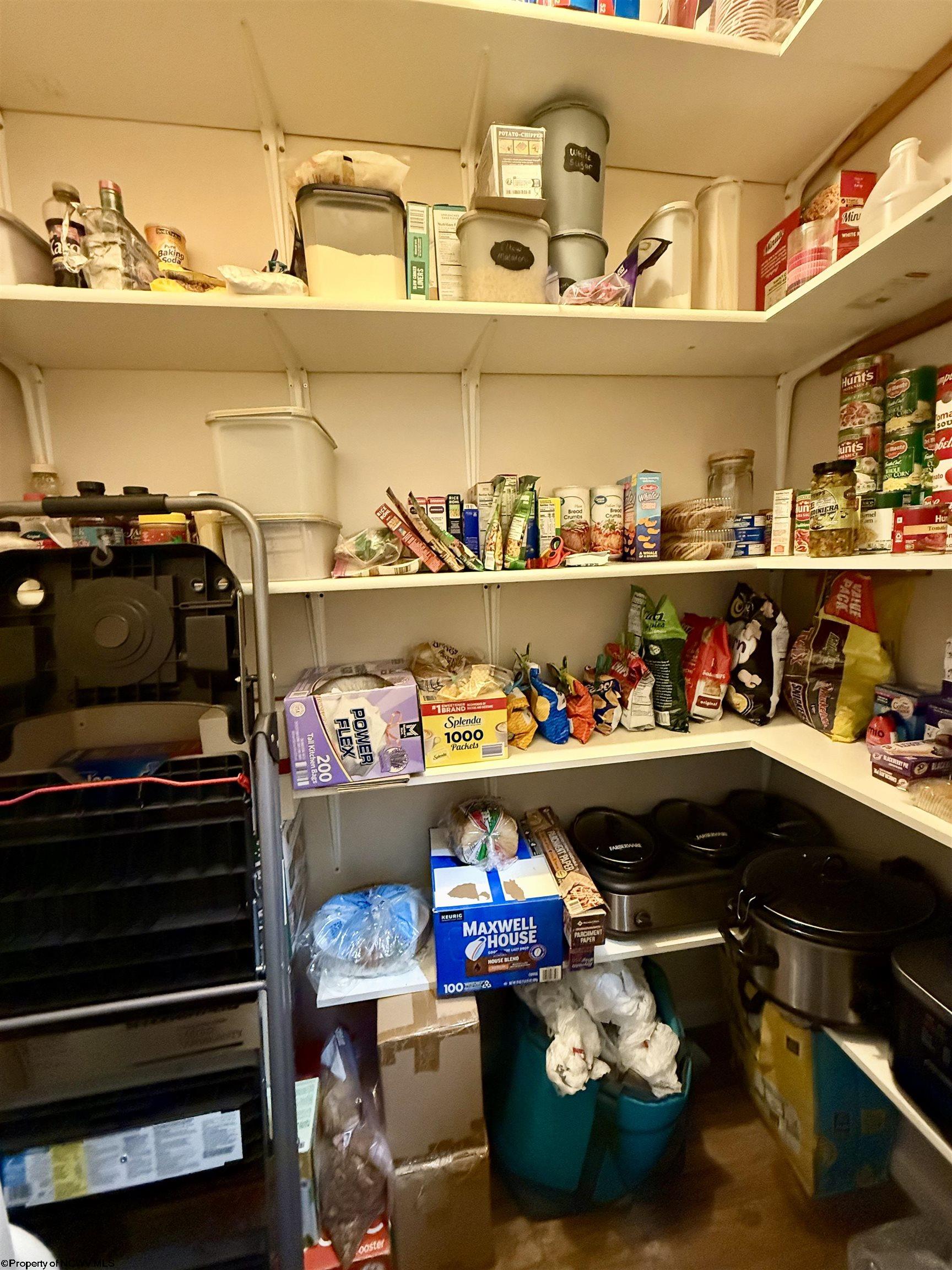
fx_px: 513
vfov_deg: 102.1
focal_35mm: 14
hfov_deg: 85.7
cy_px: 635
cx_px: 476
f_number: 2.2
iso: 1250
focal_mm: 2.22
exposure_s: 1/60
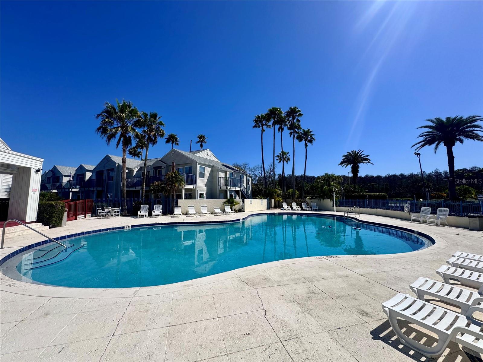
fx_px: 195
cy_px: 181
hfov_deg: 102.1
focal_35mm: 14
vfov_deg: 85.7
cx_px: 242
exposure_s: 1/3906
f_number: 2.2
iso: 50
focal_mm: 2.22
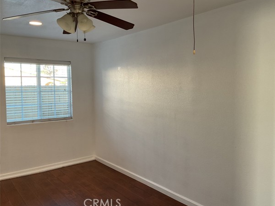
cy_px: 100
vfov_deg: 45.4
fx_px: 246
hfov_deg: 58.3
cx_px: 146
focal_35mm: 31
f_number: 1.8
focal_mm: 3
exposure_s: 1/50
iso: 50
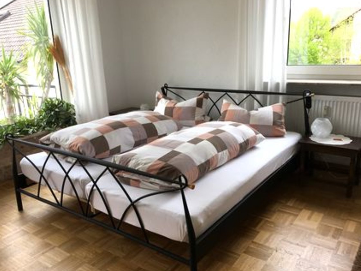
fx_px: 323
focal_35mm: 31
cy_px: 138
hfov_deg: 58.3
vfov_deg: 45.4
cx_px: 173
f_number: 2.2
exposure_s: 1/100
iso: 32
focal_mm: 4.15
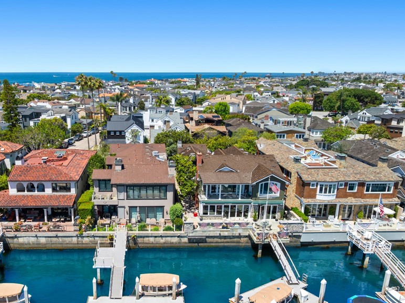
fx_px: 374
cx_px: 142
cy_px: 183
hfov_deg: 55.9
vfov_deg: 43.9
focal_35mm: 32
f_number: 2.8
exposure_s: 1/1250
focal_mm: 12.29
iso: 100
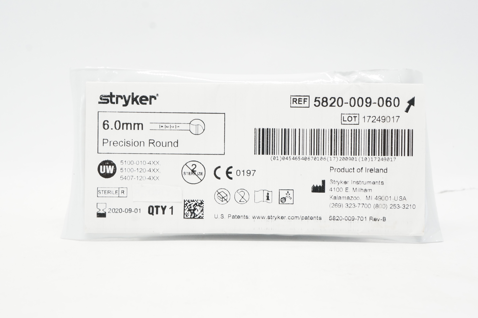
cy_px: 159
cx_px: 239
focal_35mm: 52
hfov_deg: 37.9
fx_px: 696
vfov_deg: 25.7
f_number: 10
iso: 800
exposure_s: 1/20
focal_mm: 35
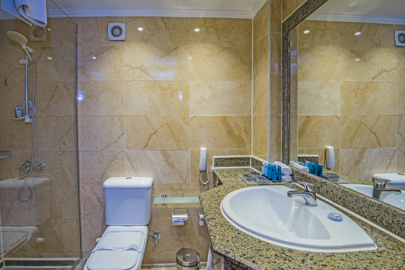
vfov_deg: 70.4
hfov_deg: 93.3
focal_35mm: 17
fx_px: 191
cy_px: 143
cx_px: 205
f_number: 14
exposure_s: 1.3
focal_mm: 16
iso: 100
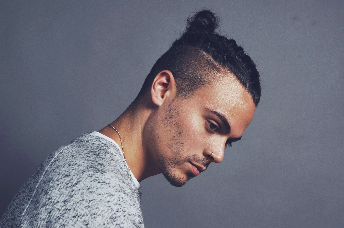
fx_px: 802
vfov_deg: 16.2
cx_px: 172
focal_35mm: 84
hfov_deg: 24.2
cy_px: 114
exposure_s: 1/160
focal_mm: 56
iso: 200
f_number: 6.3
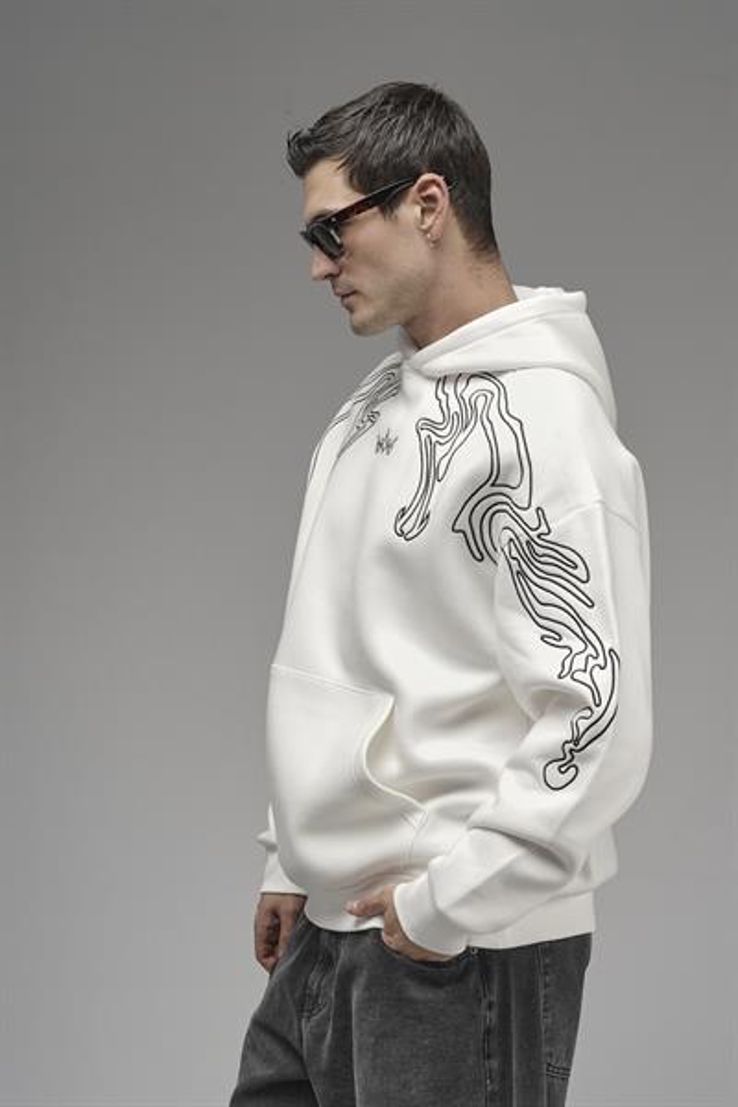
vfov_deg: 27.0
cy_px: 554
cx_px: 369
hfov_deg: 18.2
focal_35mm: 75
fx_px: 2306
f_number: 7.1
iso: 64
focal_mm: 50
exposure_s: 1/125
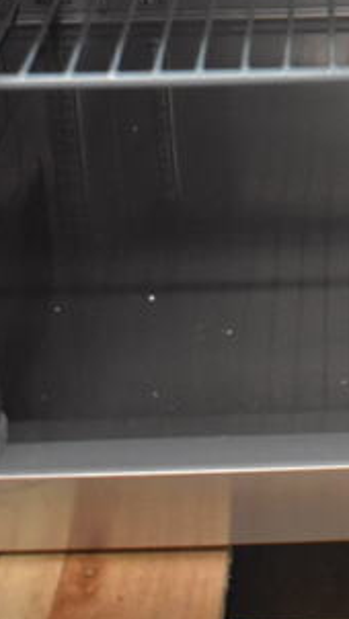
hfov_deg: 12.3
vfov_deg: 21.0
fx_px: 1562
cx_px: 487
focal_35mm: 95
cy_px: -110
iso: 3600
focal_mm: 20
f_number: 3.8
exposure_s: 1/125
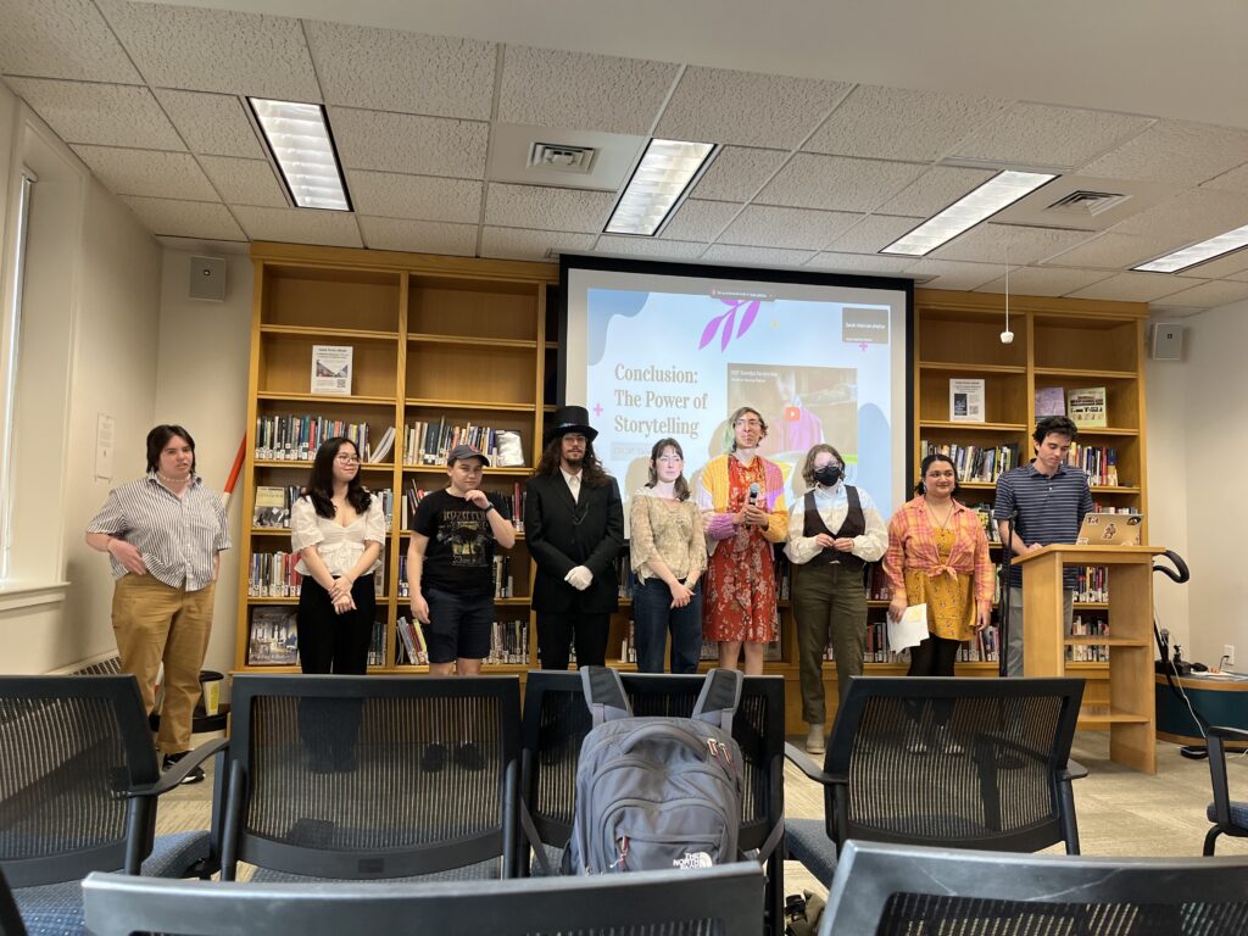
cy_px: 468
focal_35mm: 26
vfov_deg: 53.1
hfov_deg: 67.3
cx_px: 624
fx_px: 937
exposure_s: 1/120
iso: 100
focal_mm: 5.1
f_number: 1.6
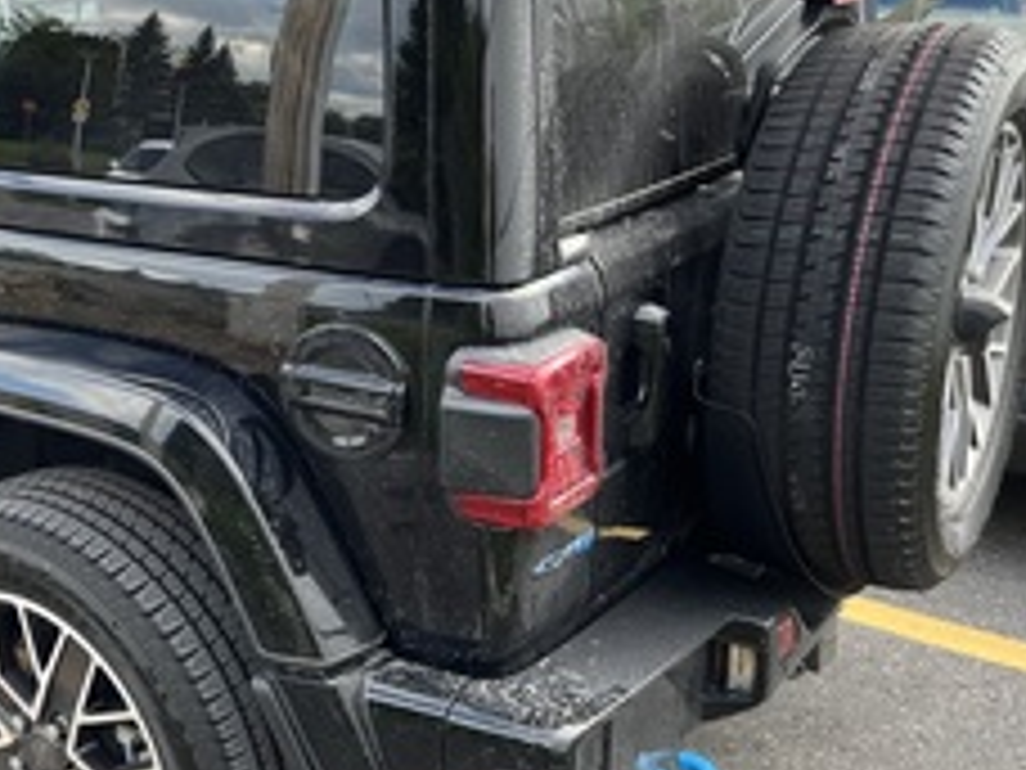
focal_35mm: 48
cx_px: 112
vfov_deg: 30.2
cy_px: 299
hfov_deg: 37.2
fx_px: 1423
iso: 40
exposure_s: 1/184
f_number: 1.6
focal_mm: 5.1
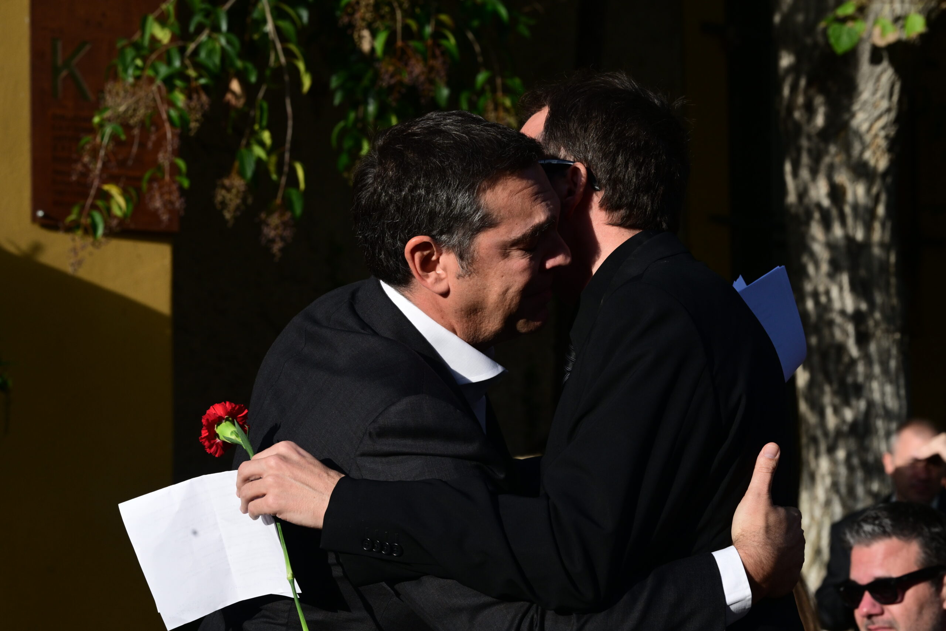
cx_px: 473
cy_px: 316
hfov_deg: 16.4
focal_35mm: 125
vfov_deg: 11.0
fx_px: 3285
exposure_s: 1/1000
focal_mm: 125
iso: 800
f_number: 11
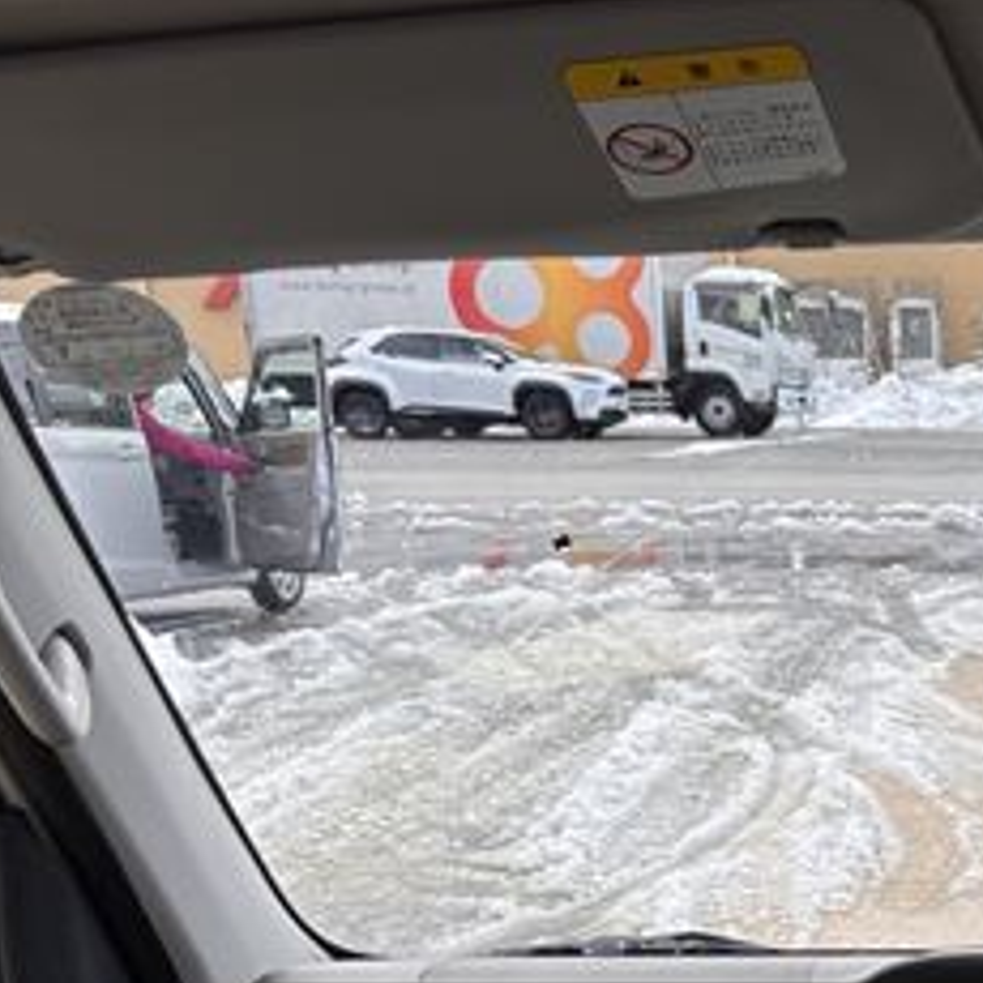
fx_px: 2056
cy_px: 974
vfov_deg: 25.6
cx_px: 1257
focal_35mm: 64
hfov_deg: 23.9
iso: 50
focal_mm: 5.96
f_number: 1.6
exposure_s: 1/927
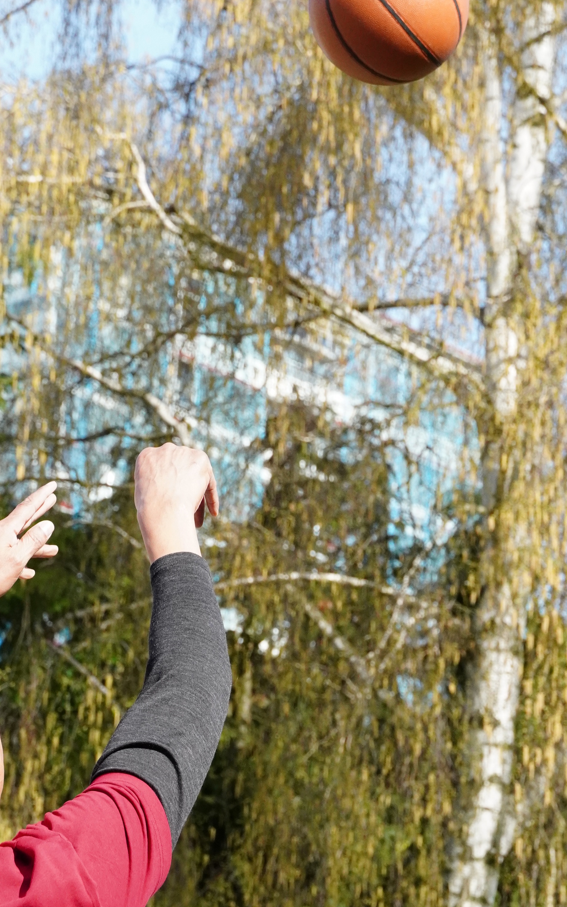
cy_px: 620
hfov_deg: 9.3
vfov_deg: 14.8
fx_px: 3482
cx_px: 265
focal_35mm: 141
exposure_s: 1/2000
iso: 1600
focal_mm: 57
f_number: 6.3
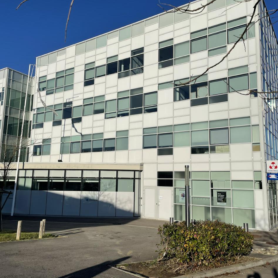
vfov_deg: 52.5
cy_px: 139
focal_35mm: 31
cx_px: 141
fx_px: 282
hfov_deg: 52.5
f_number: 1.6
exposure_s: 1/9091
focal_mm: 4.2
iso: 32
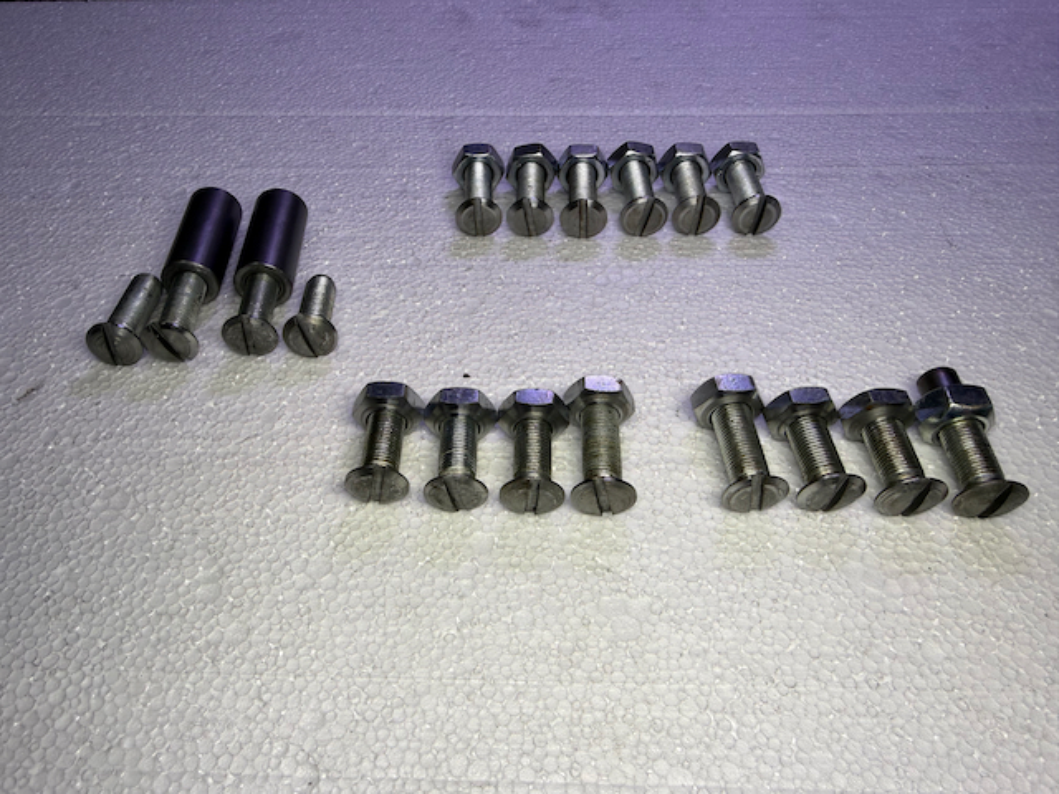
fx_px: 734
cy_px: 397
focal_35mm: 24
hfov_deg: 71.6
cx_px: 530
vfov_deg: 56.8
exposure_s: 1/309
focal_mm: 2.22
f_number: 2.2
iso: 40
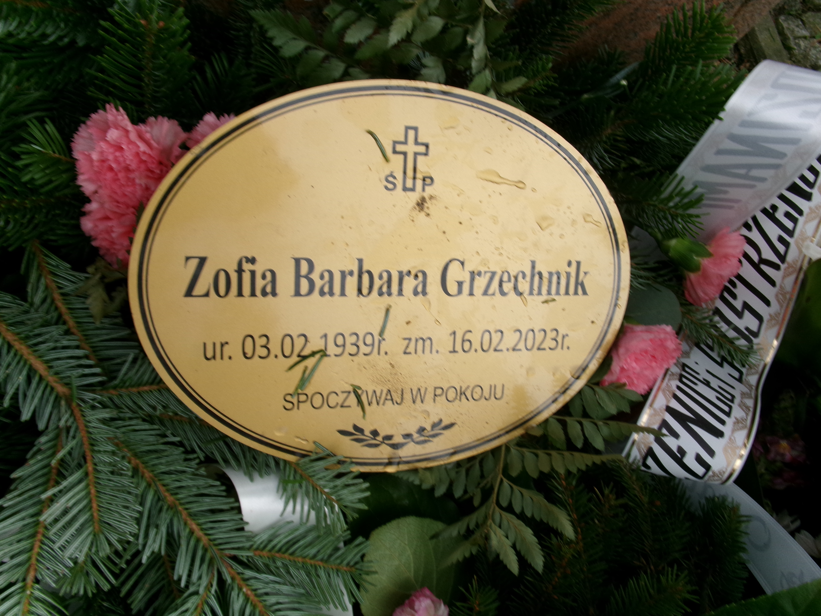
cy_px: 308
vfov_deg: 49.7
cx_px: 410
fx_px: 664
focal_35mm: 28
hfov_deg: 63.4
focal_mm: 5.1
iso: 100
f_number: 10.8
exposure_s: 1/40
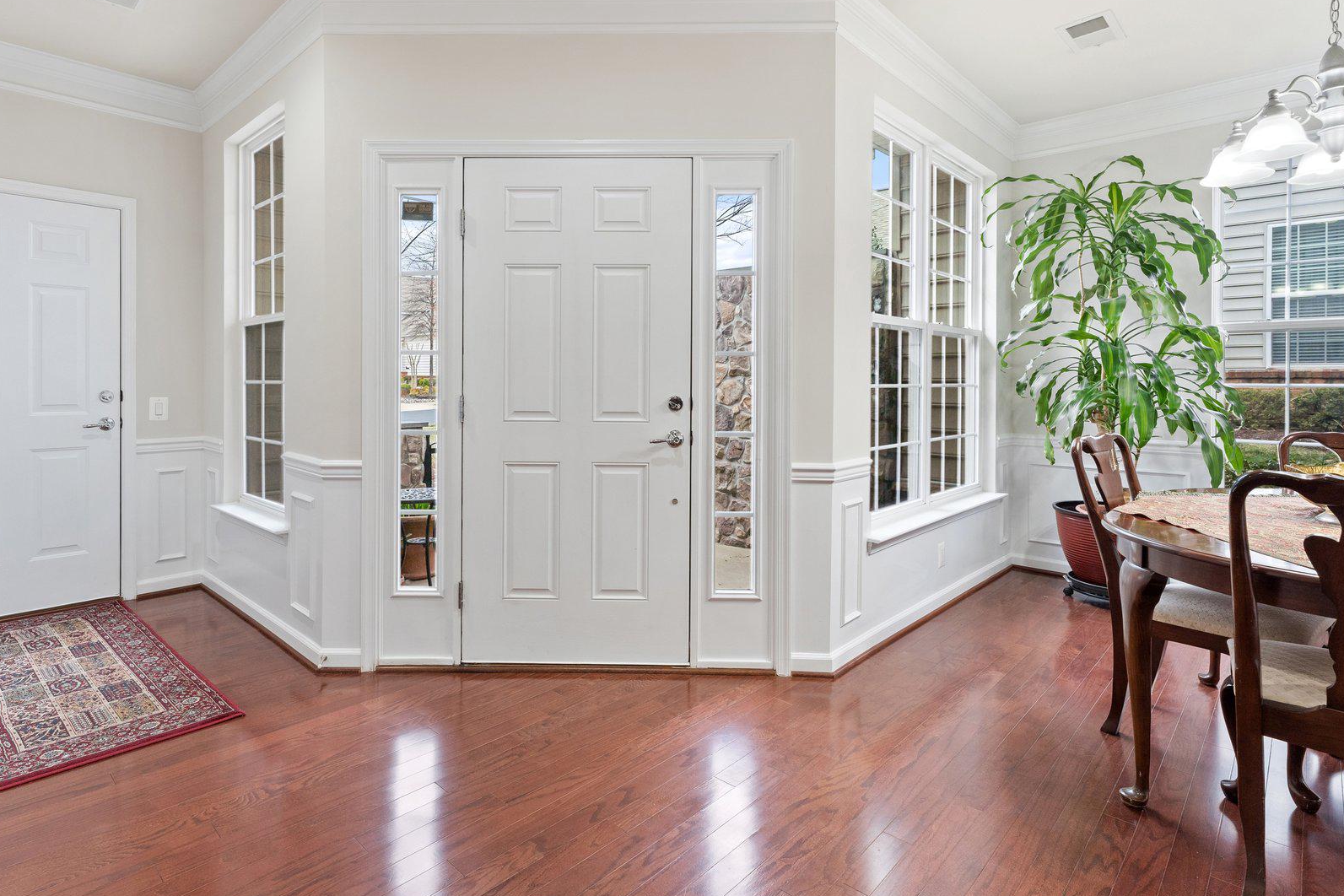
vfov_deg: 67.1
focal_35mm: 18
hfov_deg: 89.6
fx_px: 672
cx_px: 596
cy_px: 388
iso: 500
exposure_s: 1/5
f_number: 8
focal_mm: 14
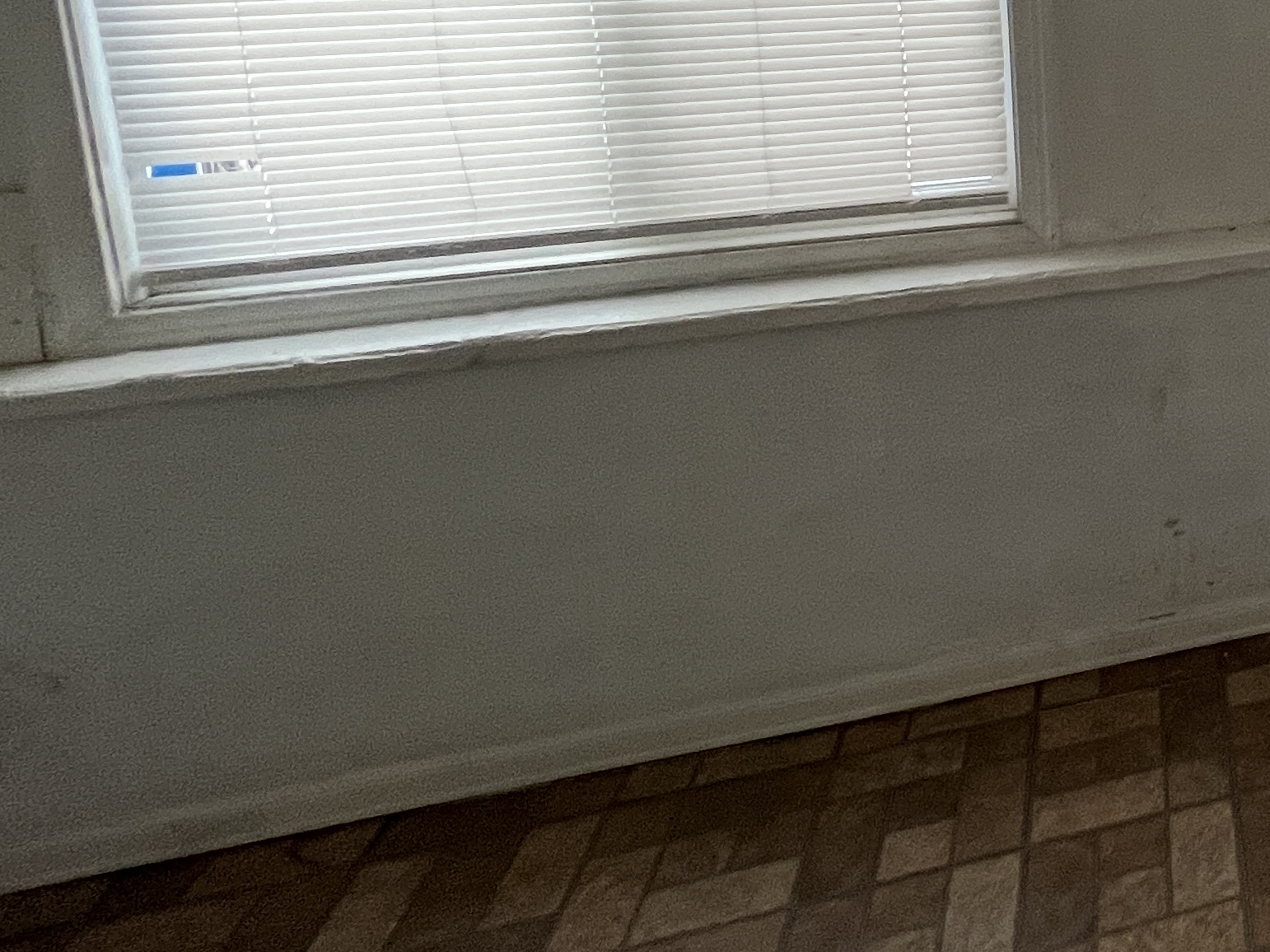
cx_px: 1654
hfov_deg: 35.9
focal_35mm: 34
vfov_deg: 36.8
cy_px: -33
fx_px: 1247
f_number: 1.8
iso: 160
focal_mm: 1.57
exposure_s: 1/121
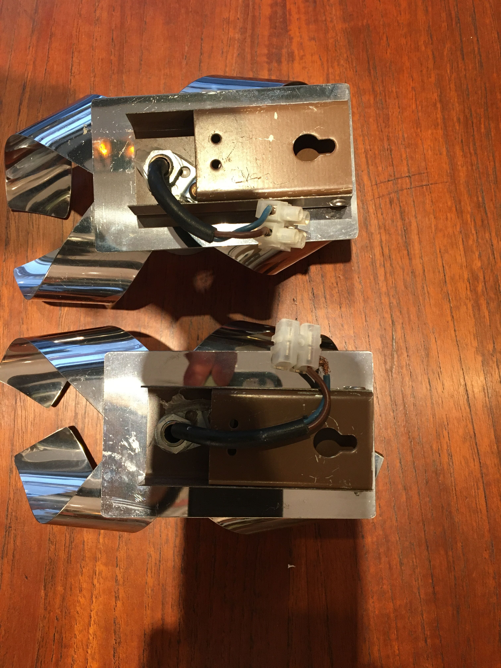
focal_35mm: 29
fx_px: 560
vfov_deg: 61.7
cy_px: 334
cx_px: 250
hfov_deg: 48.2
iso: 160
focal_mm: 4.15
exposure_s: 1/33
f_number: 2.2
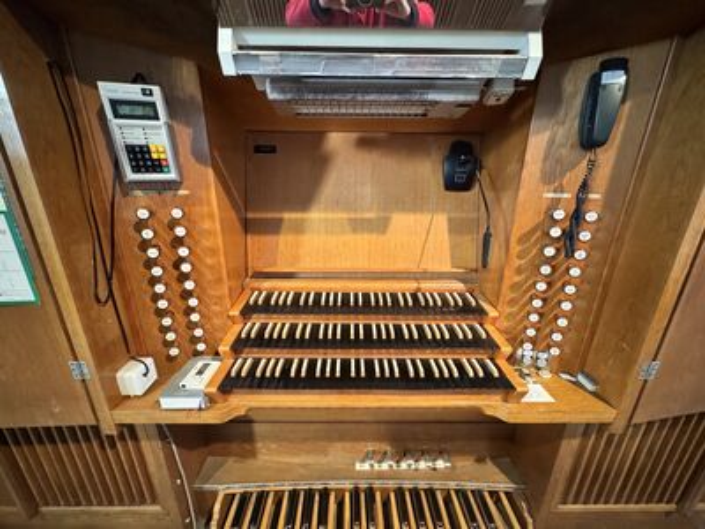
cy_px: 264
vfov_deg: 85.7
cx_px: 352
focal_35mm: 14
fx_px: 285
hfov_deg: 102.1
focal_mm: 2.22
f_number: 2.2
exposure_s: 1/50
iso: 1250
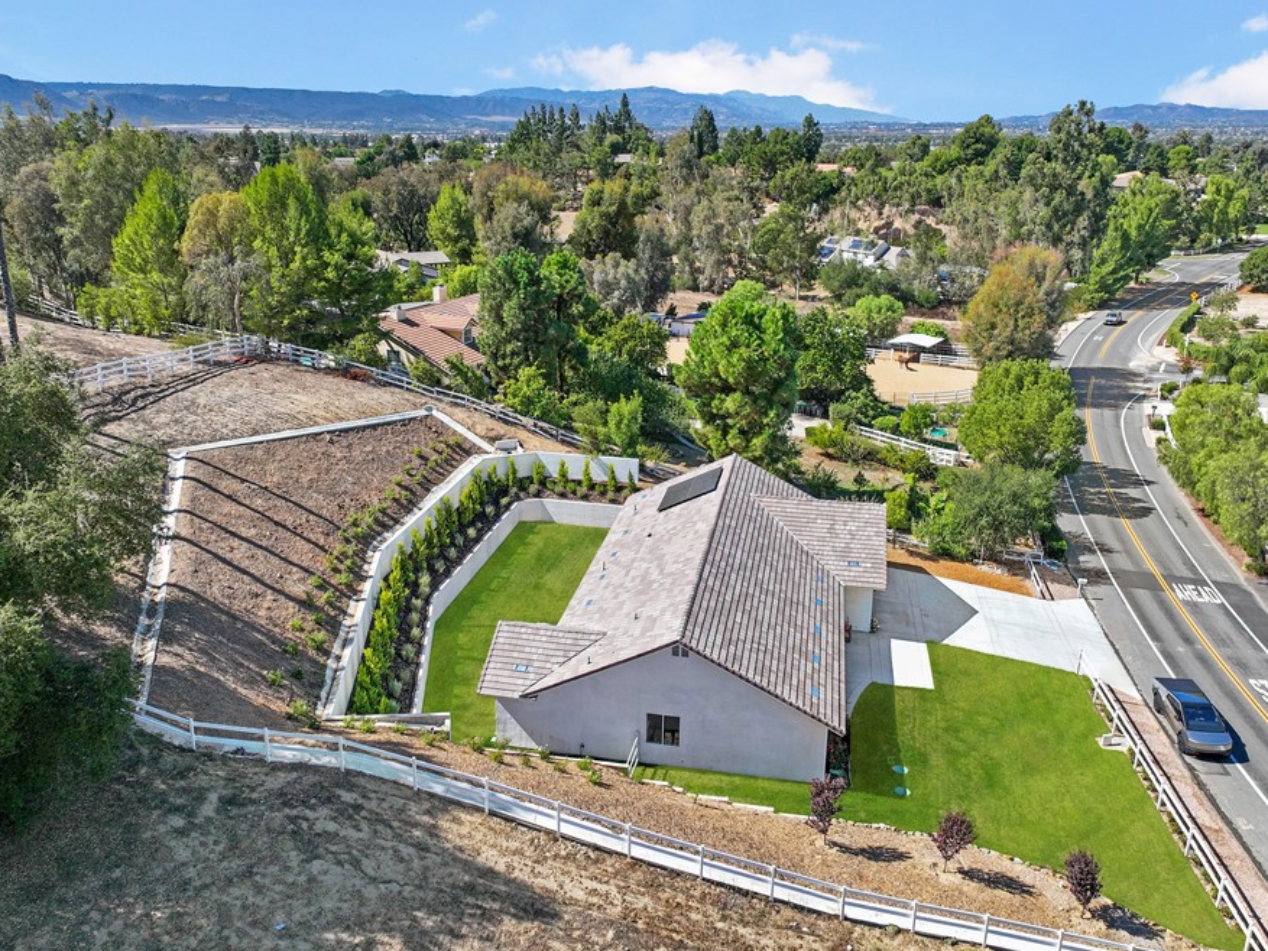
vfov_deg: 49.7
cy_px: 434
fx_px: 1026
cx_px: 630
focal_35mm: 28
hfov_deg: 63.4
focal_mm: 12.29
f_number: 2.8
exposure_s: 1/240
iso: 120
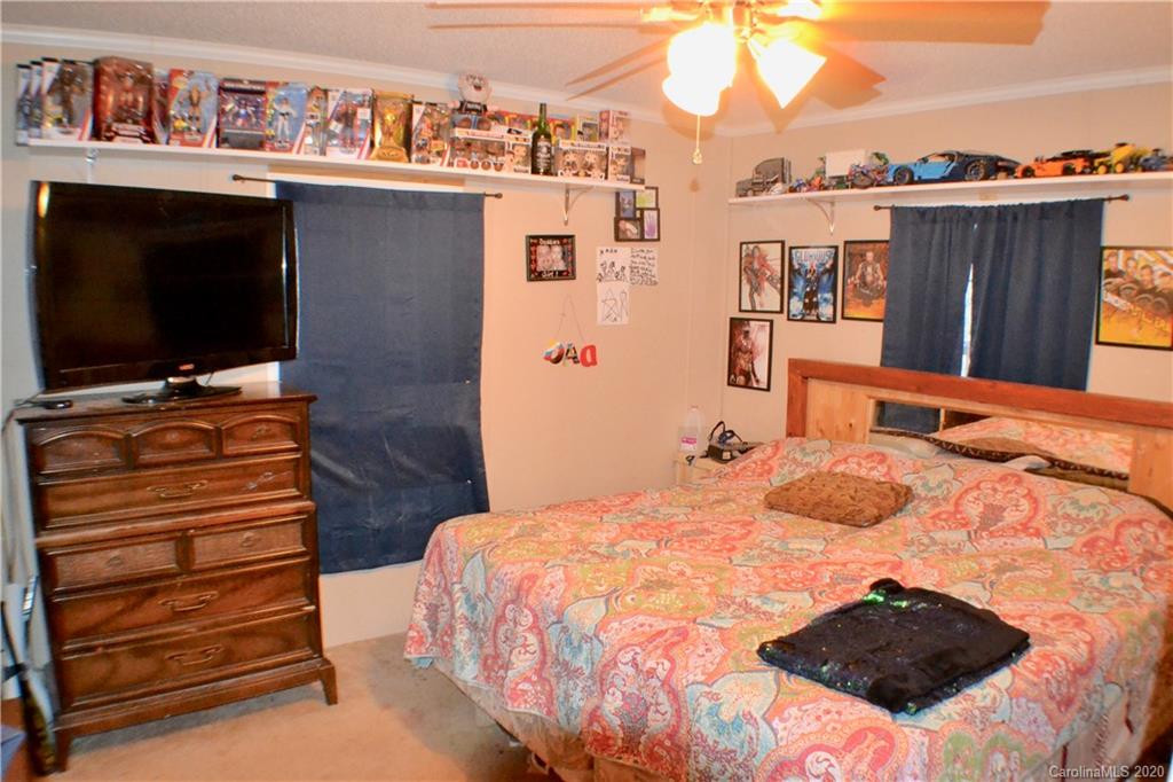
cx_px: 586
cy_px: 391
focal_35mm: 33
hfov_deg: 57.2
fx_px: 1075
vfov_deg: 39.9
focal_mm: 22
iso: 3200
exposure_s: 1/25
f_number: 3.8
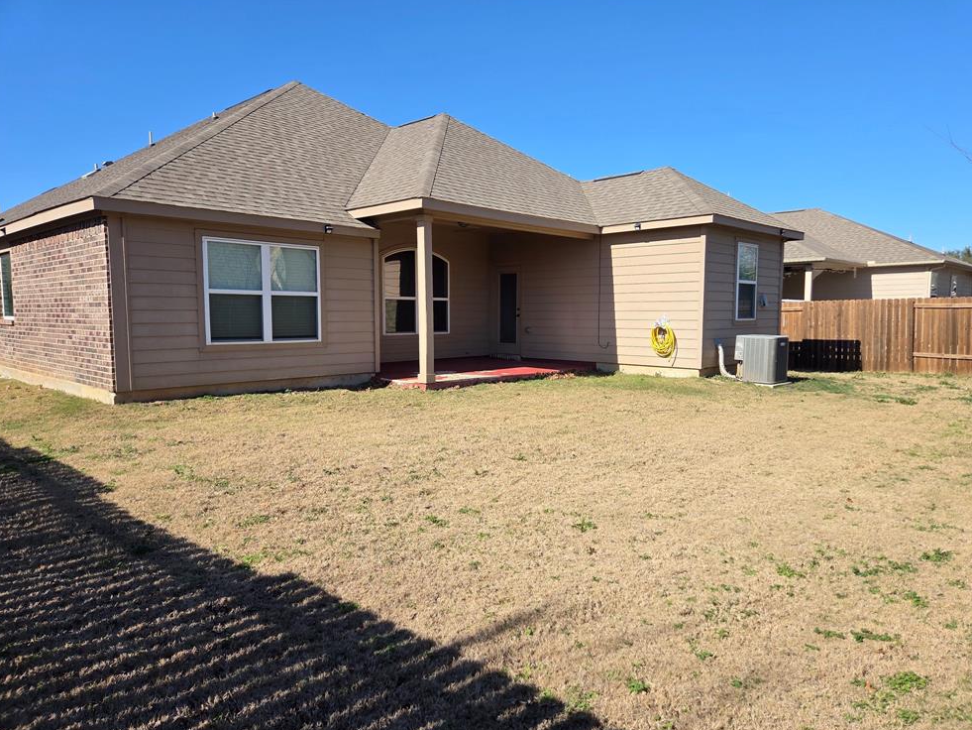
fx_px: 674
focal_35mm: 24
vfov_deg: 56.8
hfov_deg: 71.6
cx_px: 497
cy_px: 370
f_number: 1.8
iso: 80
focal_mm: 5.4
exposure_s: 1/4064
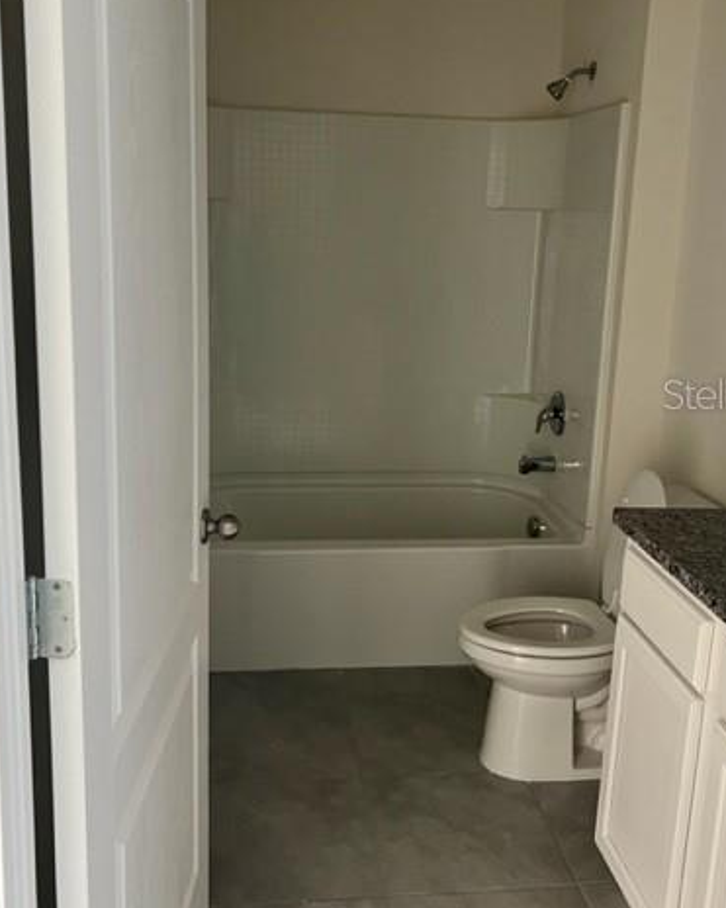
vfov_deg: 51.4
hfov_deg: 42.2
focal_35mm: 35
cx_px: 378
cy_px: 393
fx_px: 940
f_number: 1.5
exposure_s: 1/60
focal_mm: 5.7
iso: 125
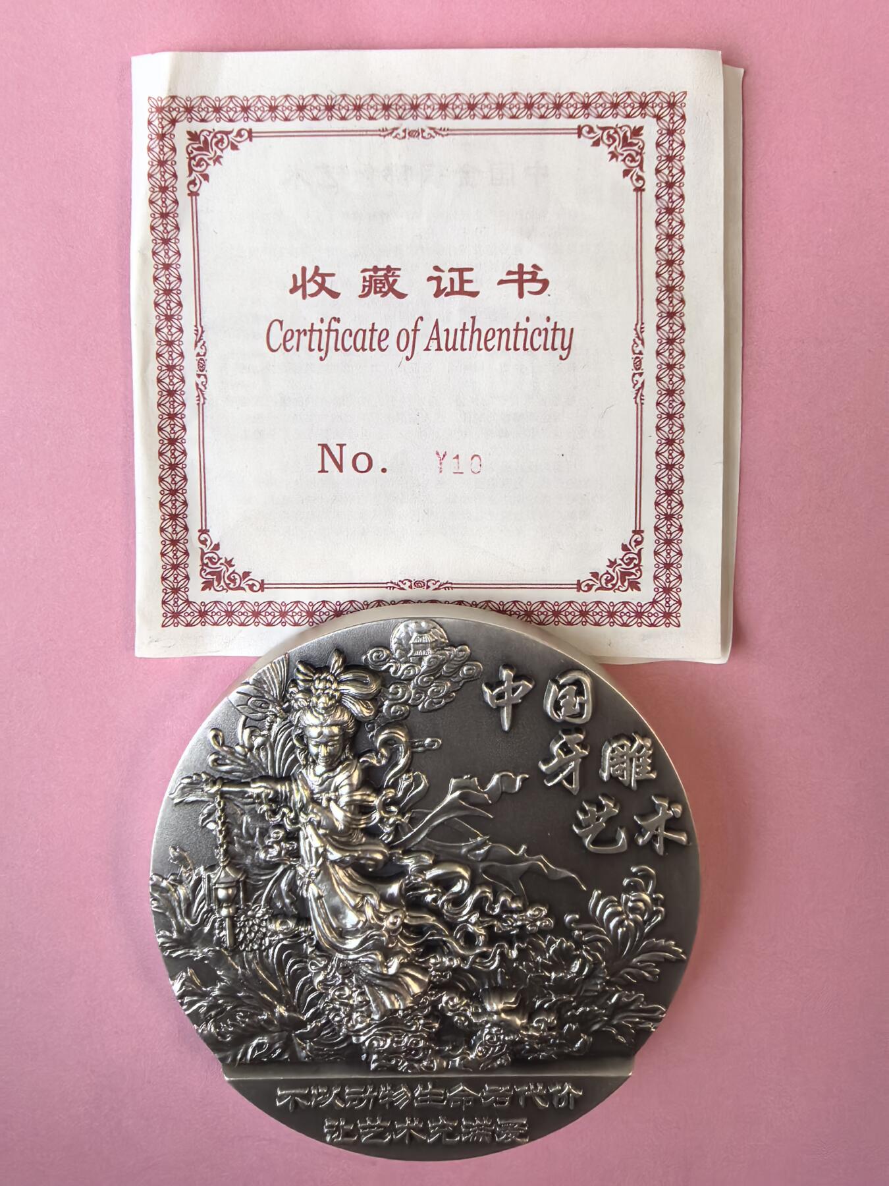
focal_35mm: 27
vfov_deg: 65.3
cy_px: 593
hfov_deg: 51.4
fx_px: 925
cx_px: 444
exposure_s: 1/50
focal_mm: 1.76
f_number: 2.2
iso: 160
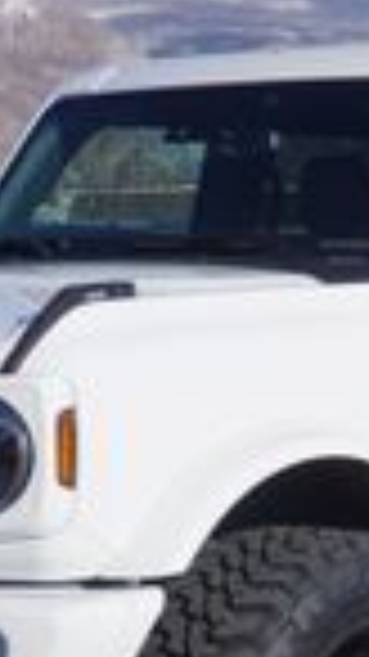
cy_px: 547
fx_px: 2777
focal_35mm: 159
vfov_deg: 13.4
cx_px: 243
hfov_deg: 7.6
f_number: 9
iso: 100
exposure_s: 1/320
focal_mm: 37
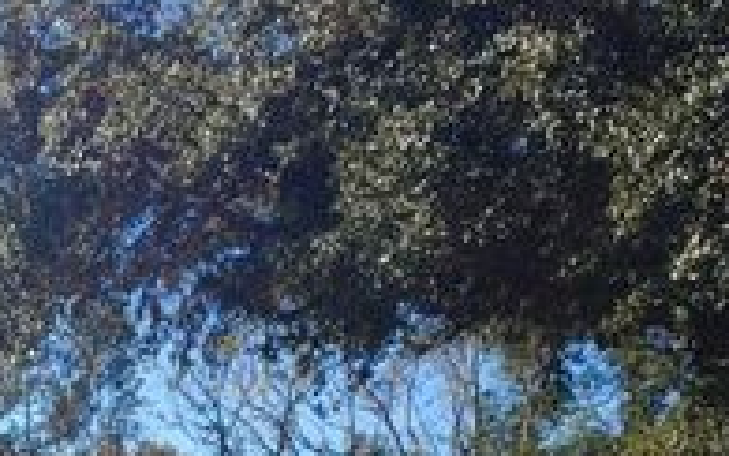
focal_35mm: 68
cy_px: 499
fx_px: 1351
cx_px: -41
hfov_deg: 27.9
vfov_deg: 18.4
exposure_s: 1/1961
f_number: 1.5
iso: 50
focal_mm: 4.23
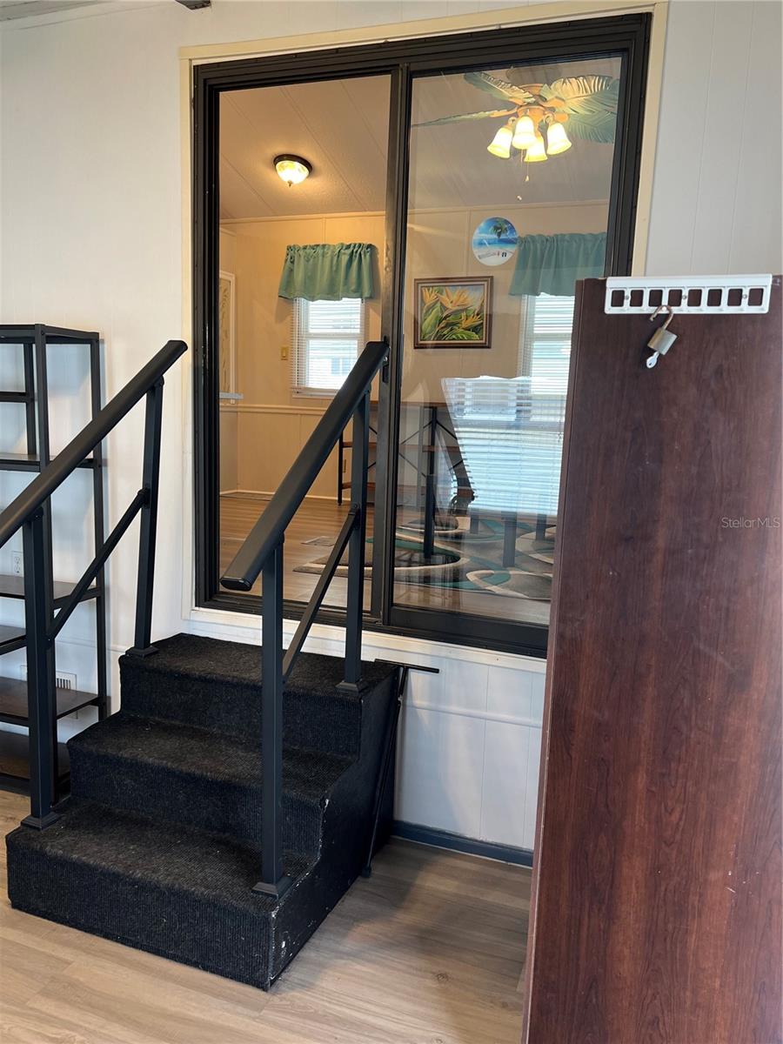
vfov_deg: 67.3
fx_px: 784
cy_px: 522
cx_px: 392
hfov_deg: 53.1
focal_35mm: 26
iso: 64
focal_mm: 5.7
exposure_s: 1/60
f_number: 1.5
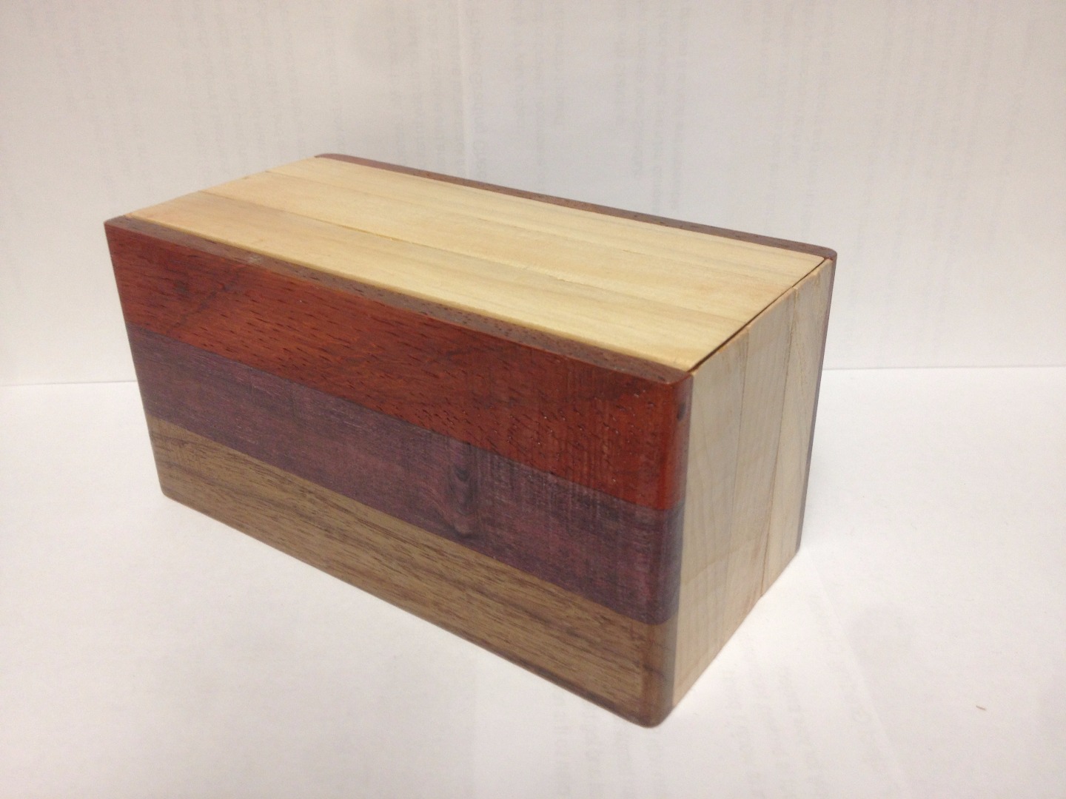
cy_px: 400
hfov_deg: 52.6
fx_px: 1078
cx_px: 533
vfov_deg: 40.7
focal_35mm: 35
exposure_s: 1/20
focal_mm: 4.28
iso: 80
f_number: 2.4
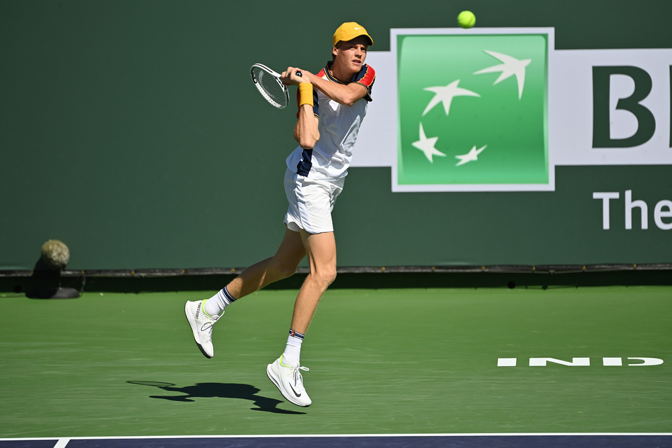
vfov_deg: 4.2
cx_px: 336
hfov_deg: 6.2
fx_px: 6160
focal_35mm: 330
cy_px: 224
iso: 200
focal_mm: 330
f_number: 4
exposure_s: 1/5000
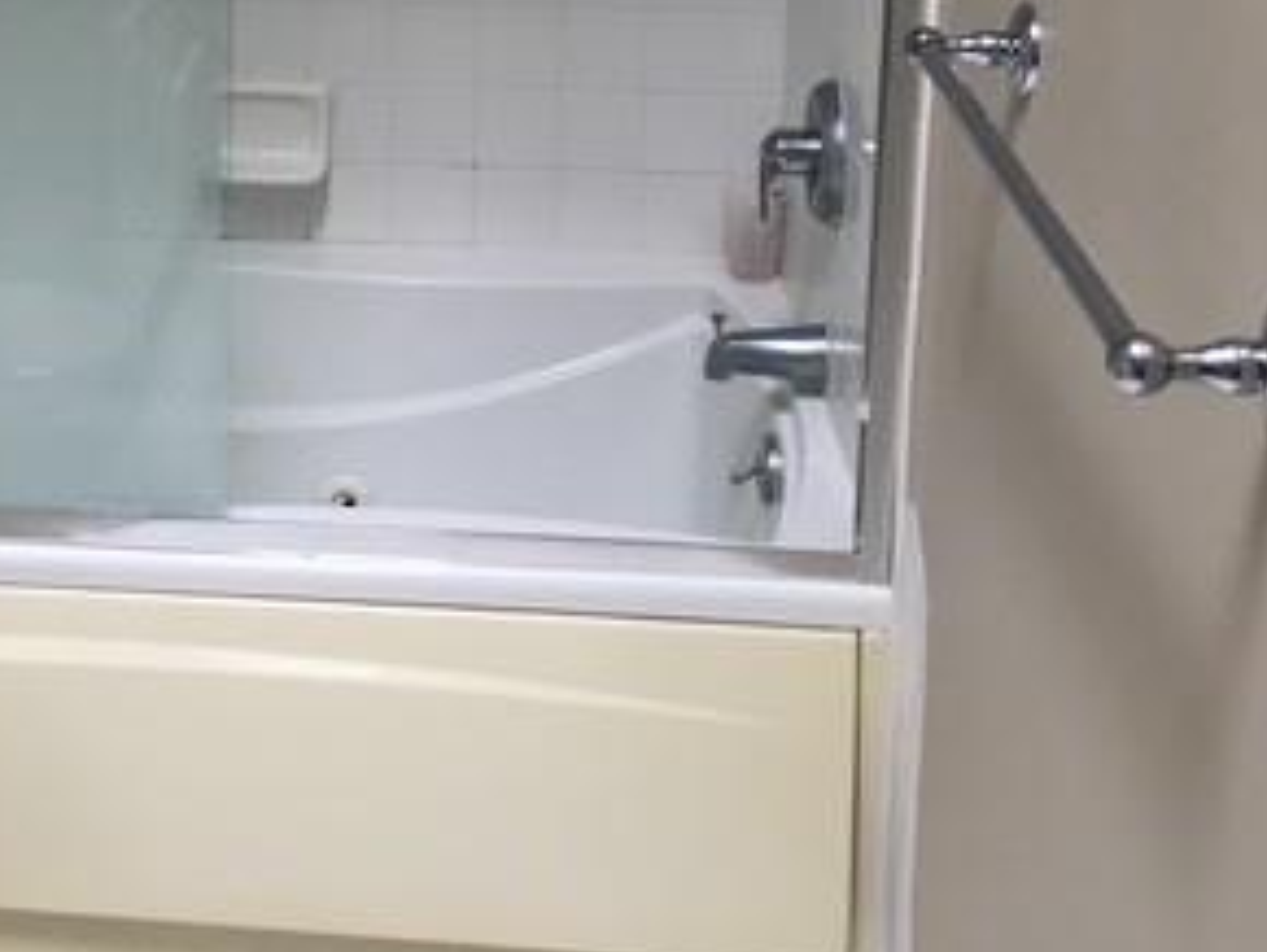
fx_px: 2344
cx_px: 297
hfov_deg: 29.7
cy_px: -74
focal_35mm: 64
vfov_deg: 21.8
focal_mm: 4.15
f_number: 2.2
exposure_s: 1/40
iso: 32
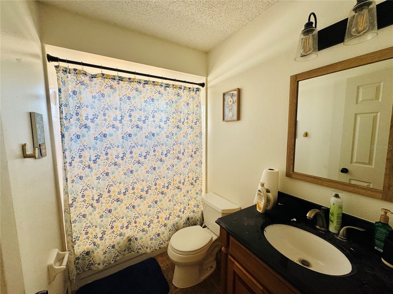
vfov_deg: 85.7
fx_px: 159
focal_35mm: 14
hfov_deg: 102.1
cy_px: 147
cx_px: 196
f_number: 2.2
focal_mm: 2.22
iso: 200
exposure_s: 1/99
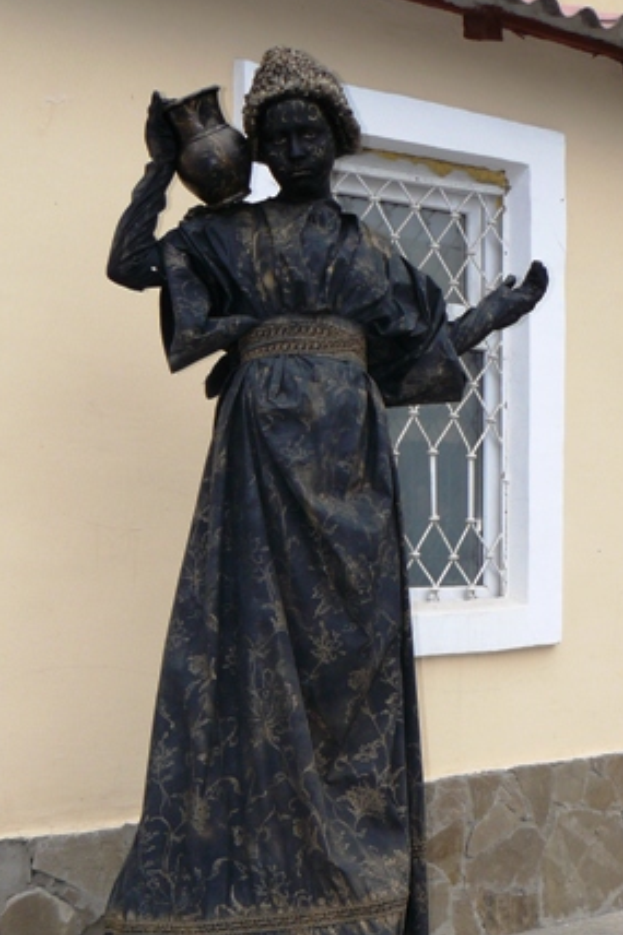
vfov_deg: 35.3
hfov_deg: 24.2
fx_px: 1455
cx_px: 291
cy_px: 620
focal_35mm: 56
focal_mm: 6
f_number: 4
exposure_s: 1/160
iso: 100
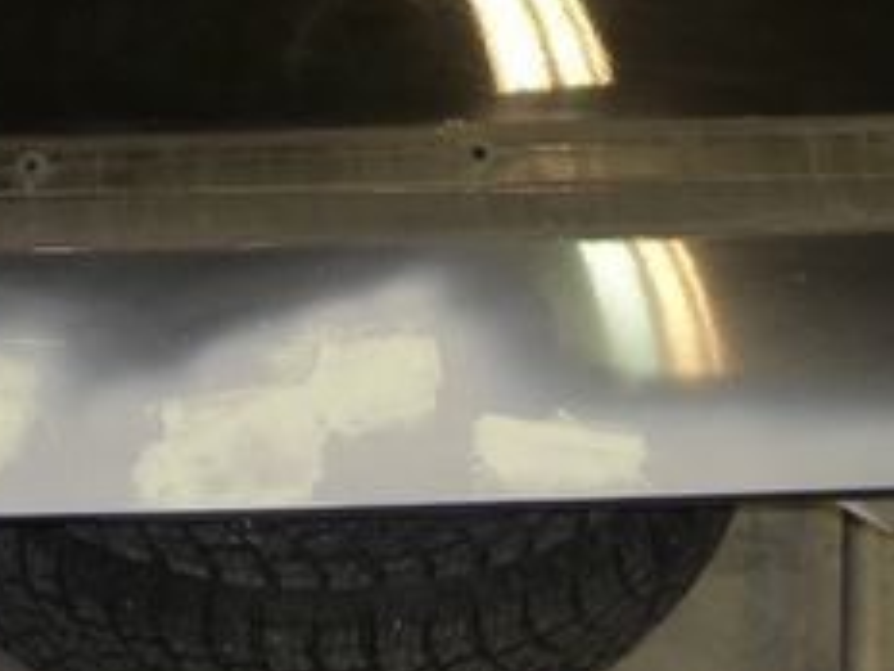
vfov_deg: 13.9
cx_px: 189
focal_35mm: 105
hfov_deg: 18.6
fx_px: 2712
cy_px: -12
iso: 100
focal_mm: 7.9
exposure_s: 1/30
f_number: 2.8
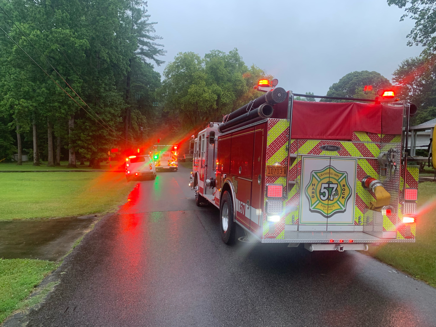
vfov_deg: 53.1
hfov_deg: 67.3
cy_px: 164
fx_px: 327
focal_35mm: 26
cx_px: 218
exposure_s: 1/113
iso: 100
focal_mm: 4.25
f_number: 1.8
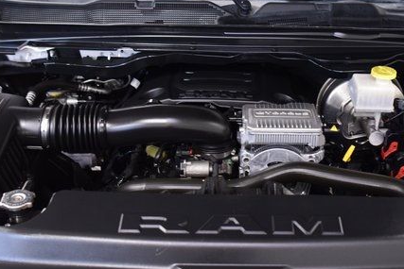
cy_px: 135
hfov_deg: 36.8
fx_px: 606
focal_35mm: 54
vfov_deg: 25.1
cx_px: 237
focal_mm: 24
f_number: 2.8
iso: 1600
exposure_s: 1/60
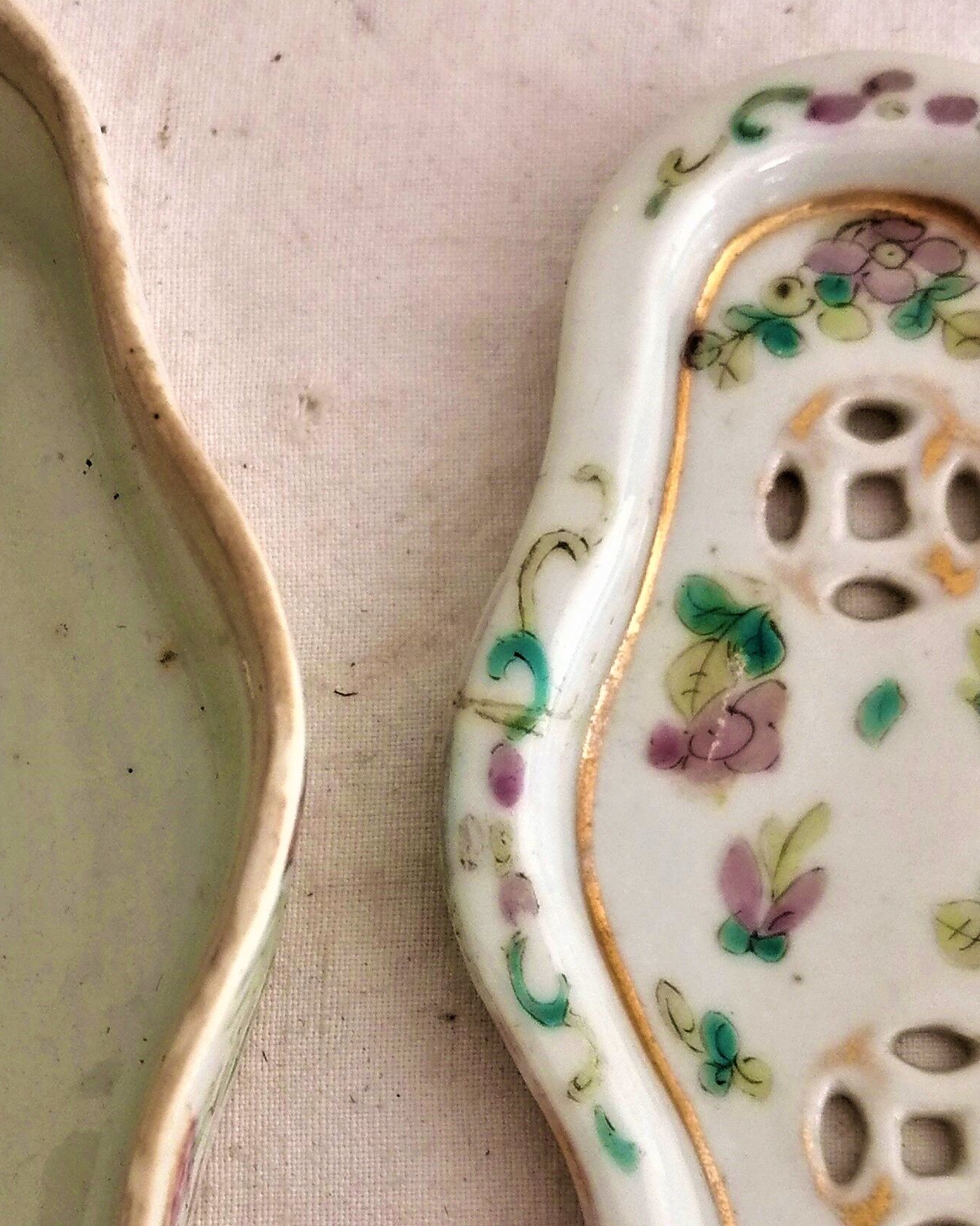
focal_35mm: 71
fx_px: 2574
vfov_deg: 26.8
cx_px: 264
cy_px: 684
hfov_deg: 21.4
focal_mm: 5.4
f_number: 1.8
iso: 80
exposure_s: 1/33.3
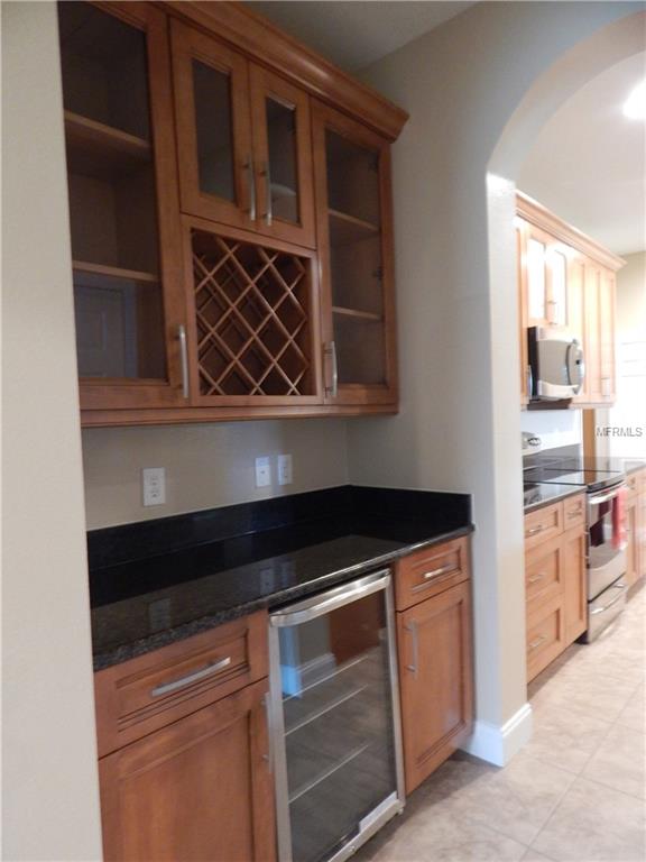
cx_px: 323
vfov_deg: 76.4
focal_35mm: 22
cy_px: 431
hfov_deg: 61.1
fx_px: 547
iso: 500
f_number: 3
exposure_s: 1/8
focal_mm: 4
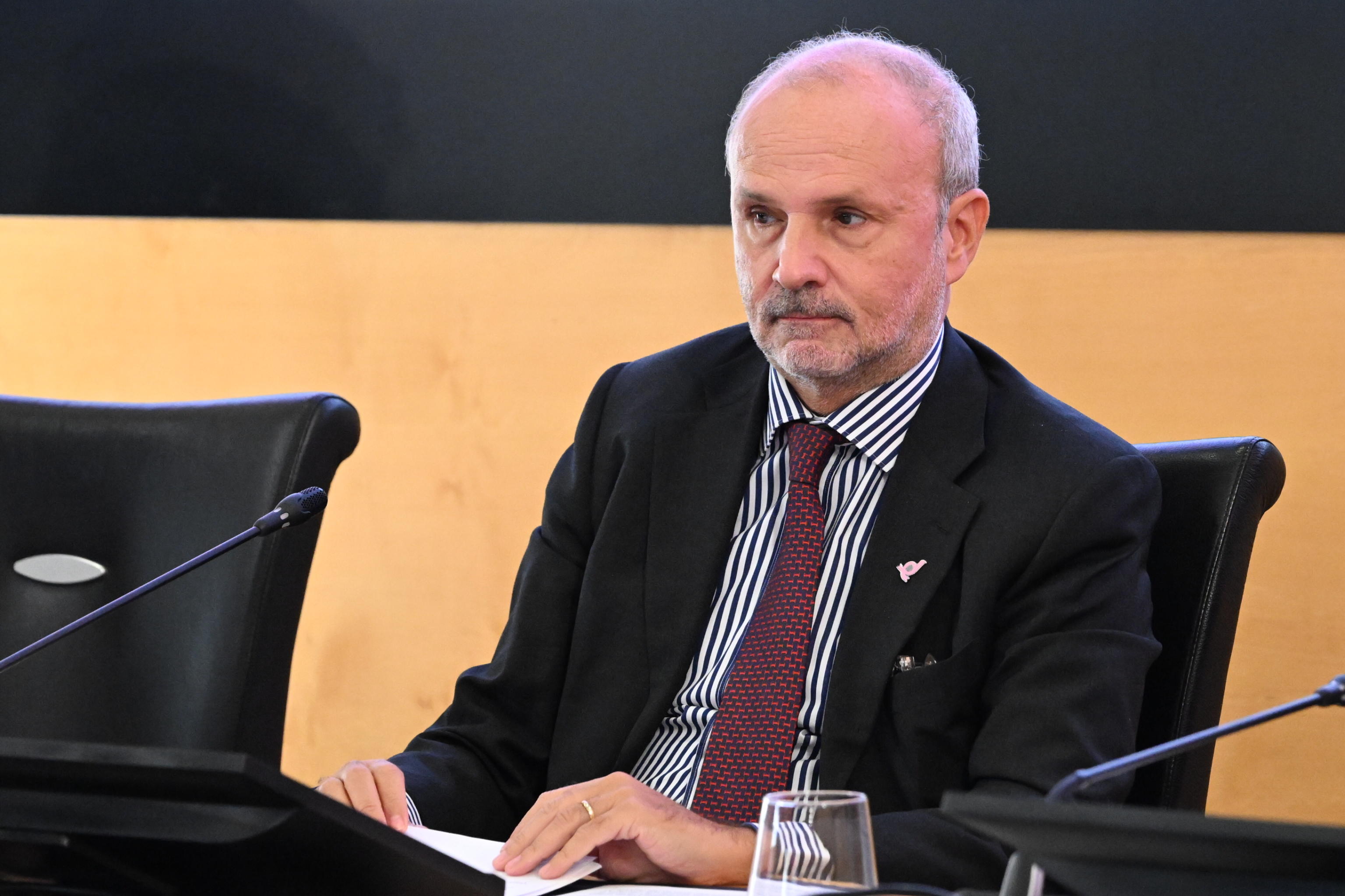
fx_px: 5828
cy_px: 448
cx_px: 672
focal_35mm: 156
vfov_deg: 8.8
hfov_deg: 13.2
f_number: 4.5
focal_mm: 104
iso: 3200
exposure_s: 1/250
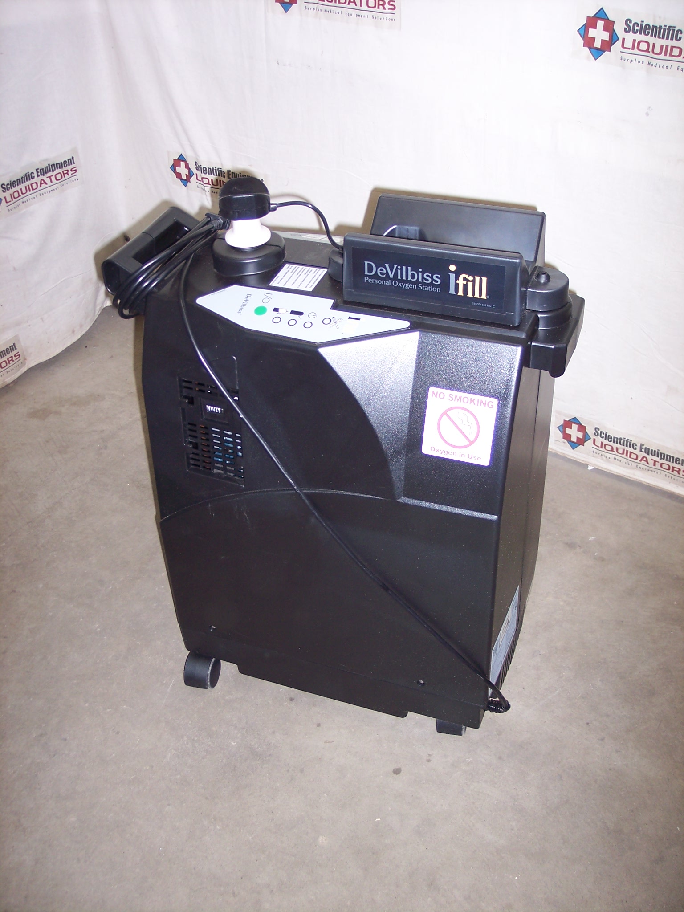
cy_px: 456
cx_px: 342
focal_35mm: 39
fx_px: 1028
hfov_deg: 36.8
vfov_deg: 47.9
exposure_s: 1/60
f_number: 2.8
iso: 100
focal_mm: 8
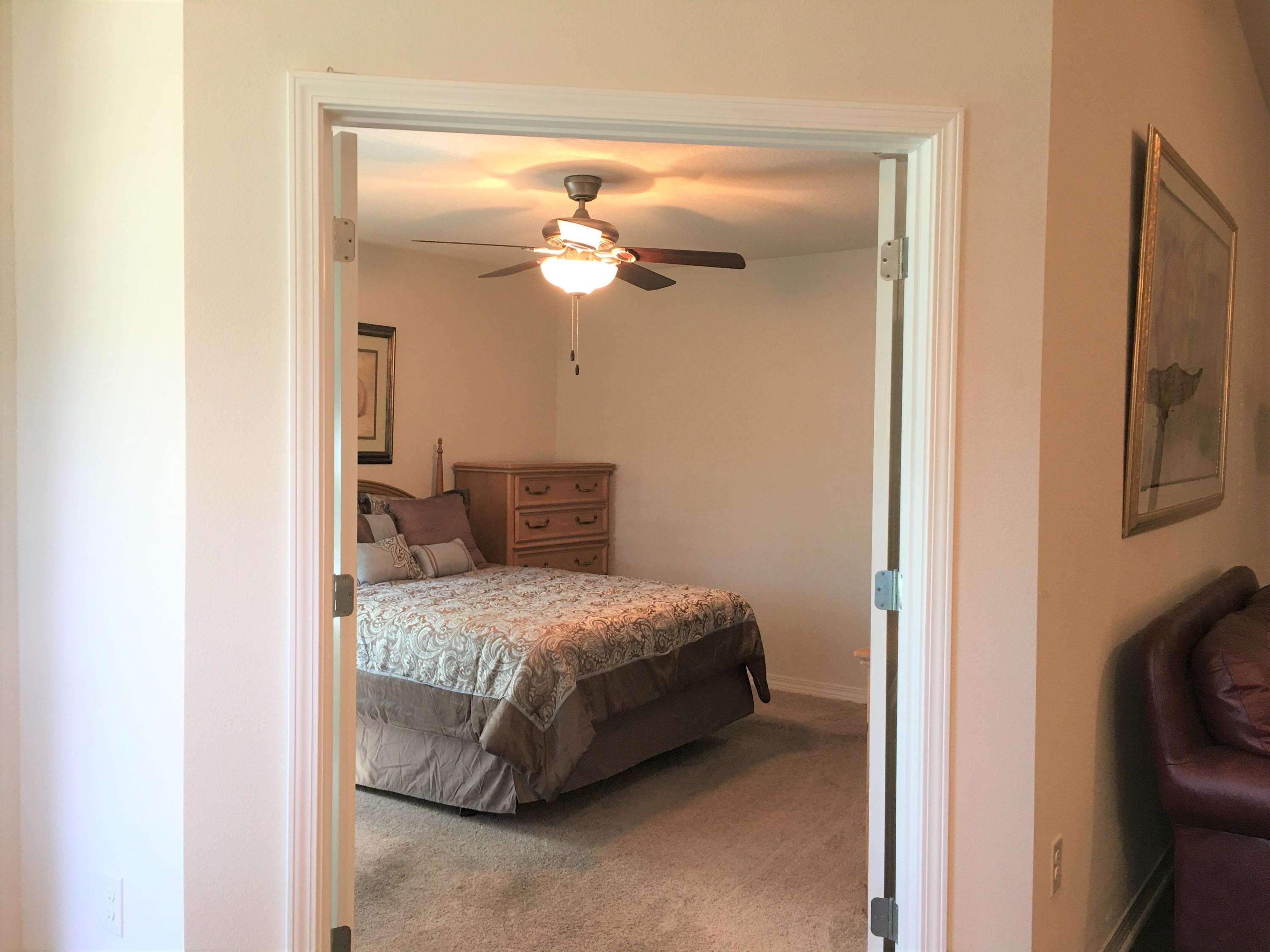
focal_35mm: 29
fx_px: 1064
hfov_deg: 61.7
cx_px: 635
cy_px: 476
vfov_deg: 48.2
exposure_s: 1/15
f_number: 2.2
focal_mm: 4.15
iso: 40
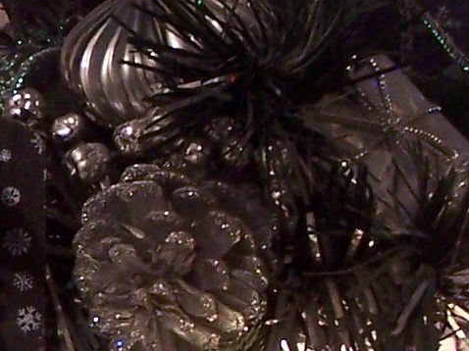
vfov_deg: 7.2
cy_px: 224
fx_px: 2776
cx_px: -63
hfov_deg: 9.5
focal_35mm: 205
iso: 140
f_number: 2.8
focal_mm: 6.3
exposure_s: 1/10
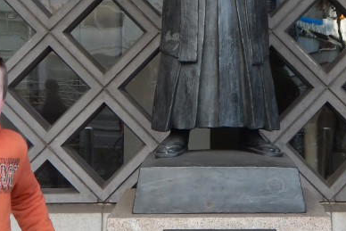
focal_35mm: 96
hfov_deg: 21.2
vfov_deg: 13.9
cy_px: -29
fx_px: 923
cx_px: 229
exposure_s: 1/100
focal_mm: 6.1
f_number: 3.3
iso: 125
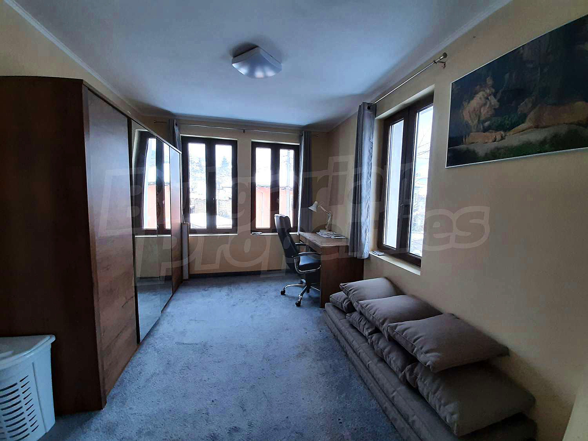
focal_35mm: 13
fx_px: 221
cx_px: 294
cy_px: 220
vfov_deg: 89.9
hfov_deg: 106.2
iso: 160
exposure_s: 1/33
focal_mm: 1.42
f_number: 2.2
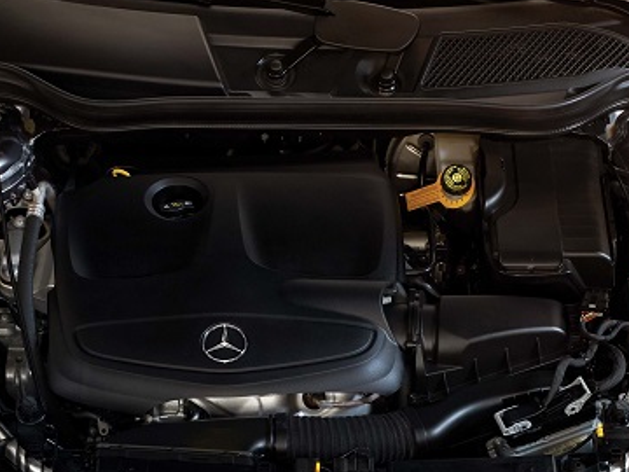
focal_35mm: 131
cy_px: 623
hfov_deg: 15.1
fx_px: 2380
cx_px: 306
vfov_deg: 11.0
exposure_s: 1/50
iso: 500
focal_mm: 35
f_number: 8
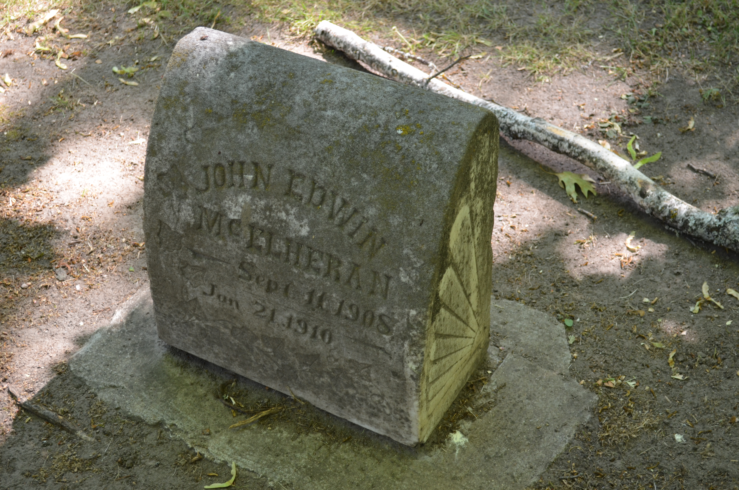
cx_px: 370
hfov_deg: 35.1
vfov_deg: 23.7
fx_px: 1168
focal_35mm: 57
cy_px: 245
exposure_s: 1/80
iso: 400
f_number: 5
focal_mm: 38
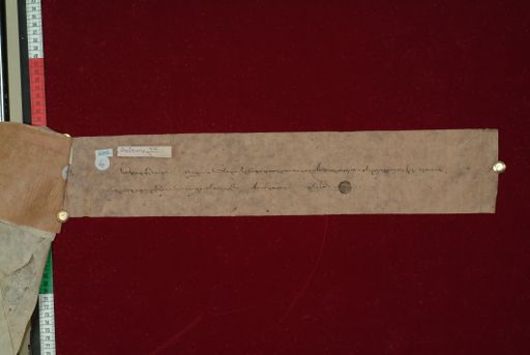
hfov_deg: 23.0
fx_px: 1305
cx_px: 265
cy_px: 178
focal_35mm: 88
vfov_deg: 15.5
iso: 160
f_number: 13
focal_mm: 59
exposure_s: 1/20
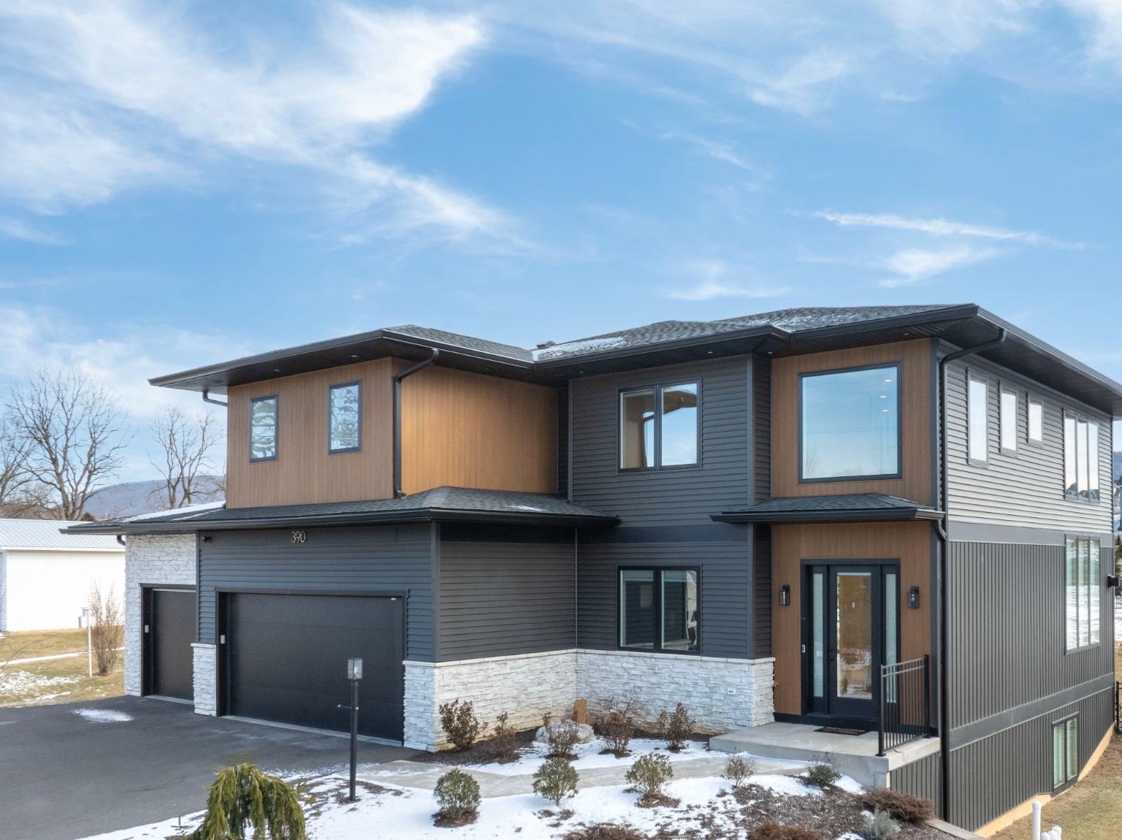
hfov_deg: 56.4
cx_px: 674
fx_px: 1037
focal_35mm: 32
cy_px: 547
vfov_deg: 43.6
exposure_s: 1/240
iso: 100
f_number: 7.1
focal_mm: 12.29
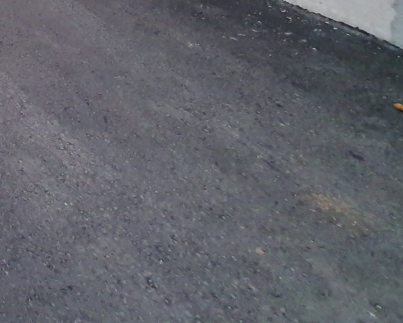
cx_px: -245
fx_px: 489
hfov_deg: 26.3
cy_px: -165
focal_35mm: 41
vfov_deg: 26.3
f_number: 2.2
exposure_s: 1/50
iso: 200
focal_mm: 1.8
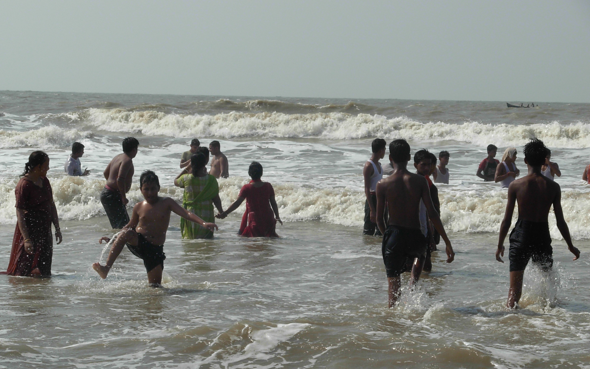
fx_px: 1930
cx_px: 272
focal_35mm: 120
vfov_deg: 10.9
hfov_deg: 17.4
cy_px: 233
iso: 79
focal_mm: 17.2
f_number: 6.8
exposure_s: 1/542
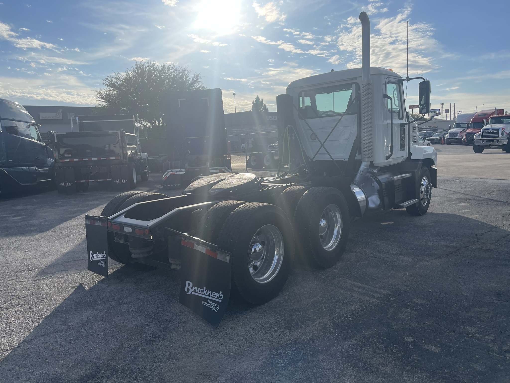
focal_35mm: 26
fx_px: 383
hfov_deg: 67.3
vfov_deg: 53.1
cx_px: 255
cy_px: 192
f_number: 1.6
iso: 32
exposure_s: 1/6494
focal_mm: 4.2
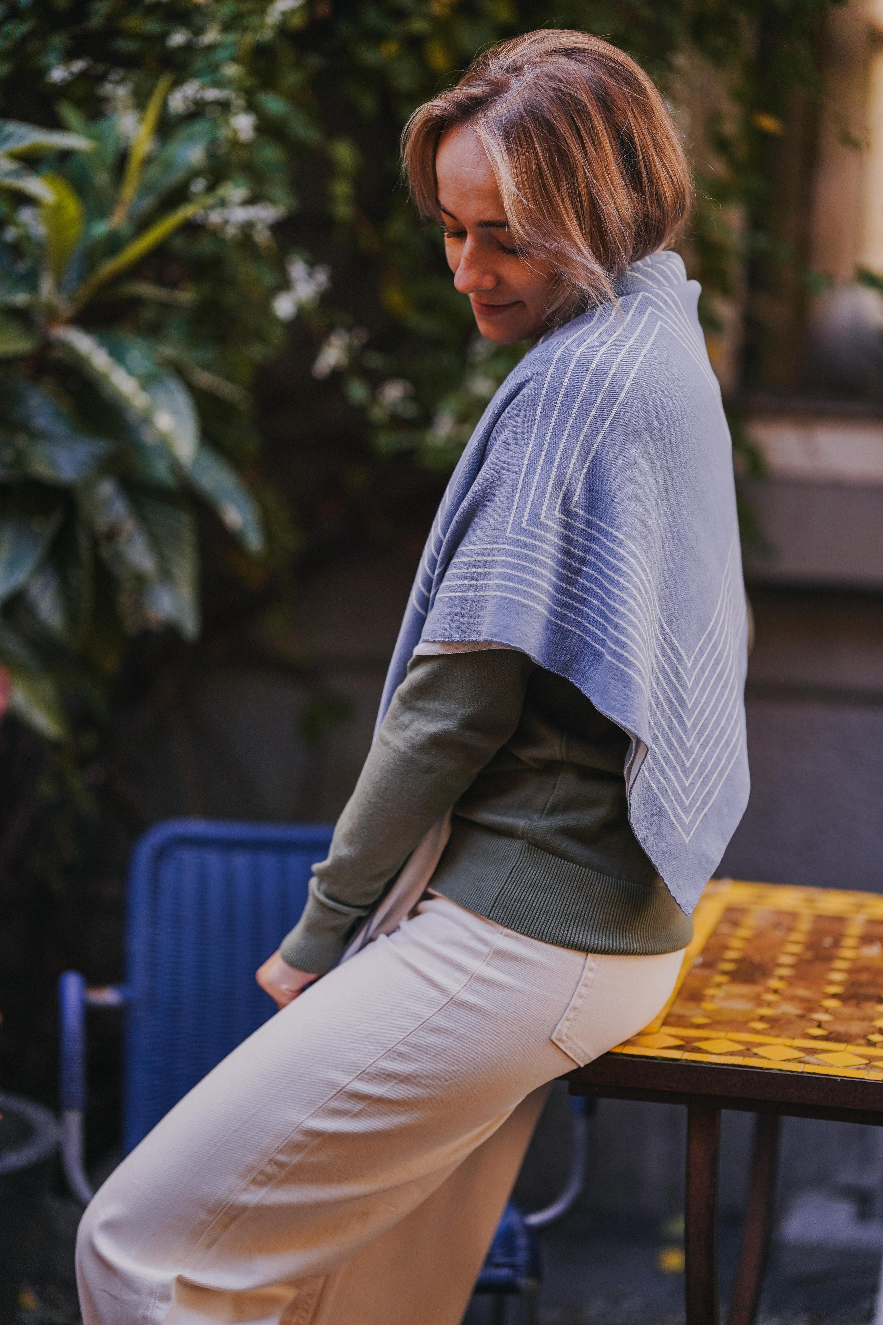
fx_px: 3127
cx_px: 442
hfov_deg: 16.1
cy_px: 662
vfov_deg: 23.9
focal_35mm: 85
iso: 250
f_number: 1.6
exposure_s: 1/1600
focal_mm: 85
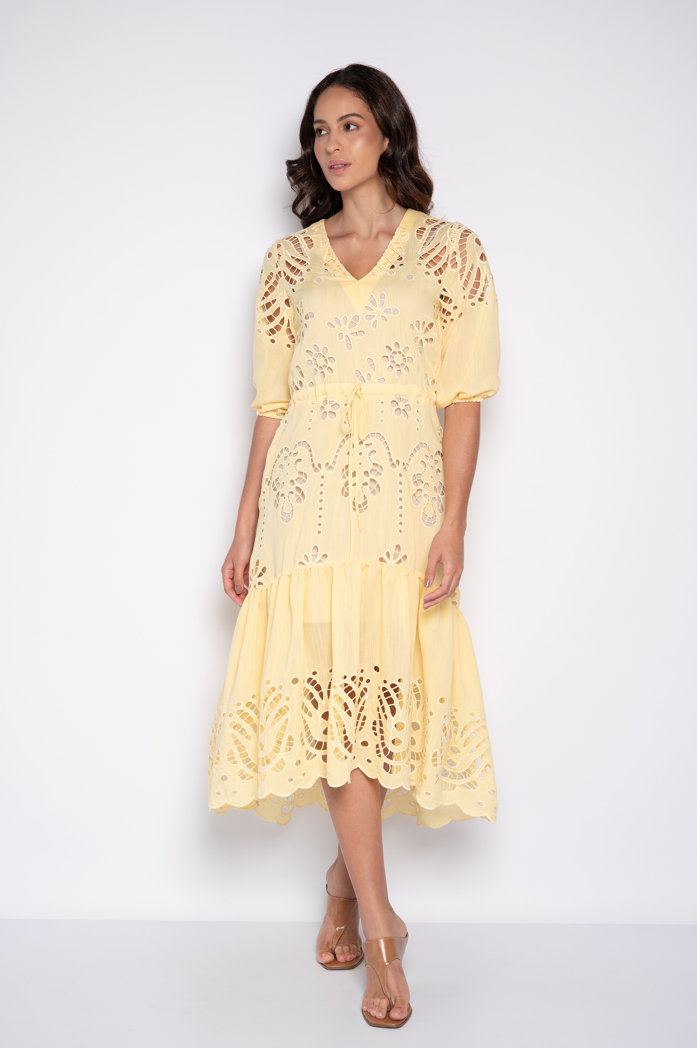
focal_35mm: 55
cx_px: 348
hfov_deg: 24.6
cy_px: 524
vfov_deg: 36.3
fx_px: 1599
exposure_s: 1/125
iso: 200
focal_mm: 55
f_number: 4.5
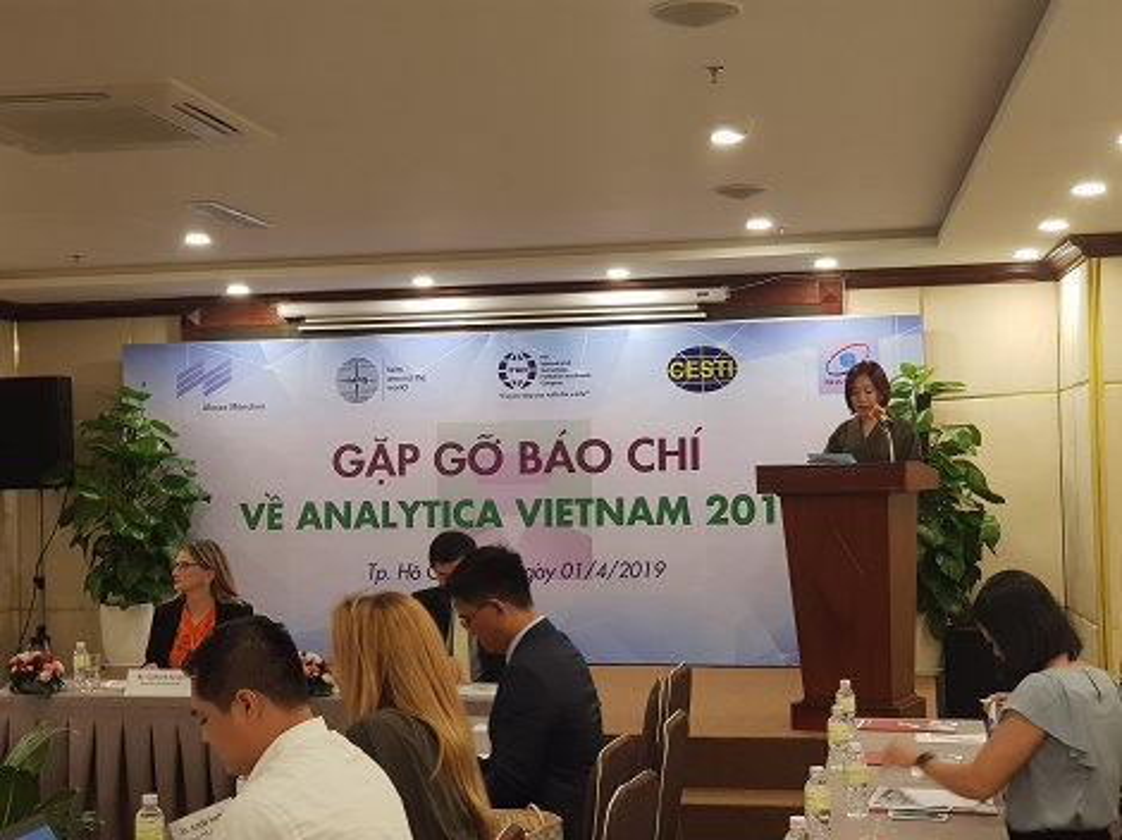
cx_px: 561
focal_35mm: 52
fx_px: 1685
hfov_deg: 36.8
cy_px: 420
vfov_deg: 28.0
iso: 160
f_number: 2.4
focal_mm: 6
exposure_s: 1/24
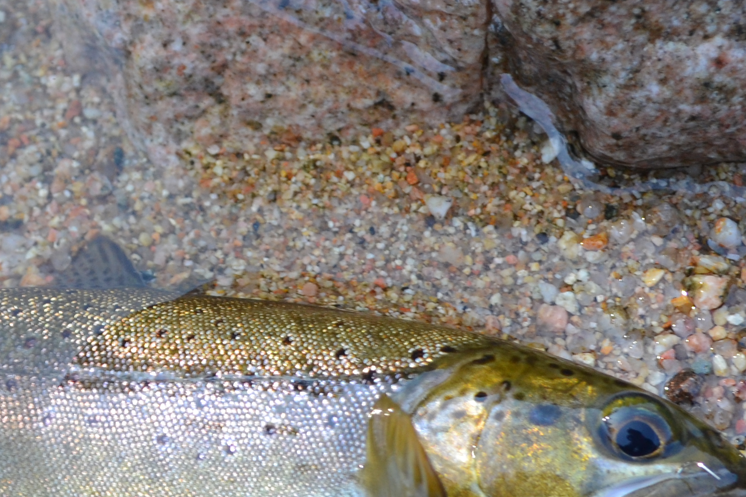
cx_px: 171
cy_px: 358
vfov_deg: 14.4
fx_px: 1968
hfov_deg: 21.2
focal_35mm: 95
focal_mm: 24
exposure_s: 1/125
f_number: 5.6
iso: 400
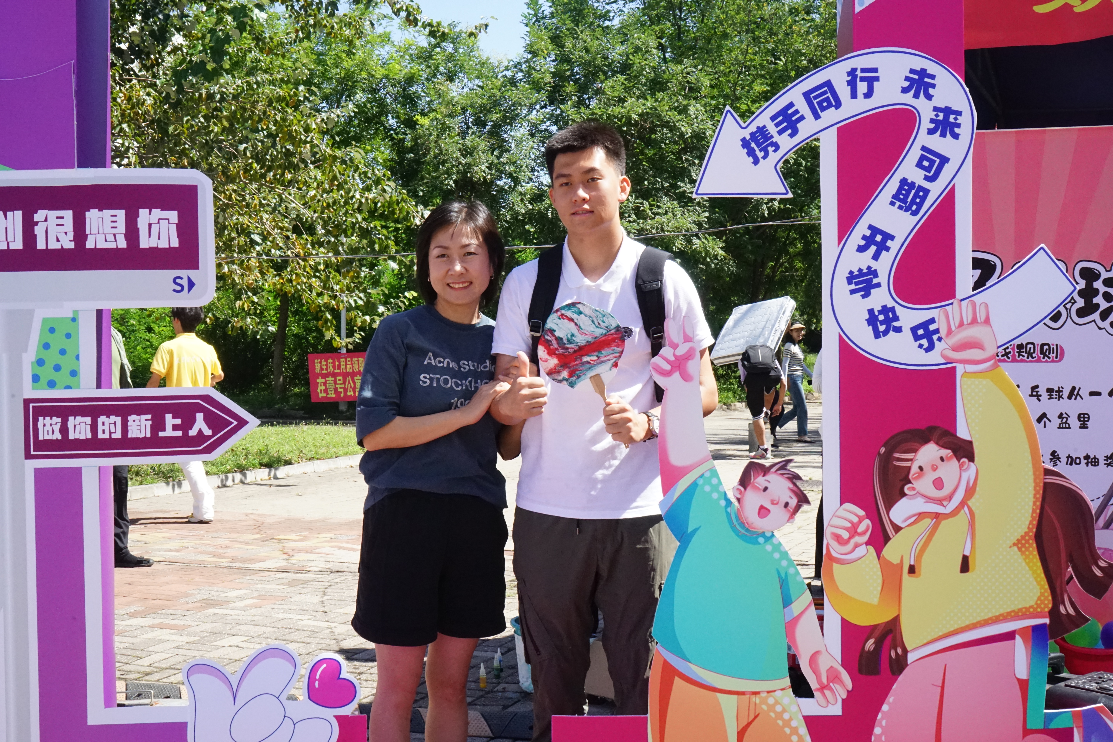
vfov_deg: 30.5
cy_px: 371
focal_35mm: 44
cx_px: 556
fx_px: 1360
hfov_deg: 44.5
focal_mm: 44
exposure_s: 1/500
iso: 4000
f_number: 22
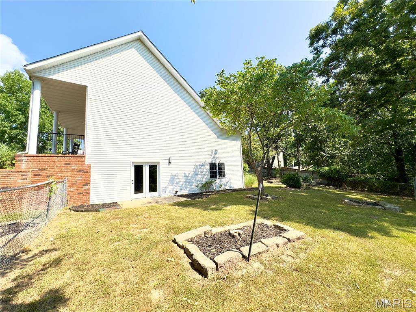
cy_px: 156
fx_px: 168
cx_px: 208
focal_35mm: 14
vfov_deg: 85.7
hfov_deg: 102.1
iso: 40
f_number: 2.2
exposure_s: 1/831
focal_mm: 2.22
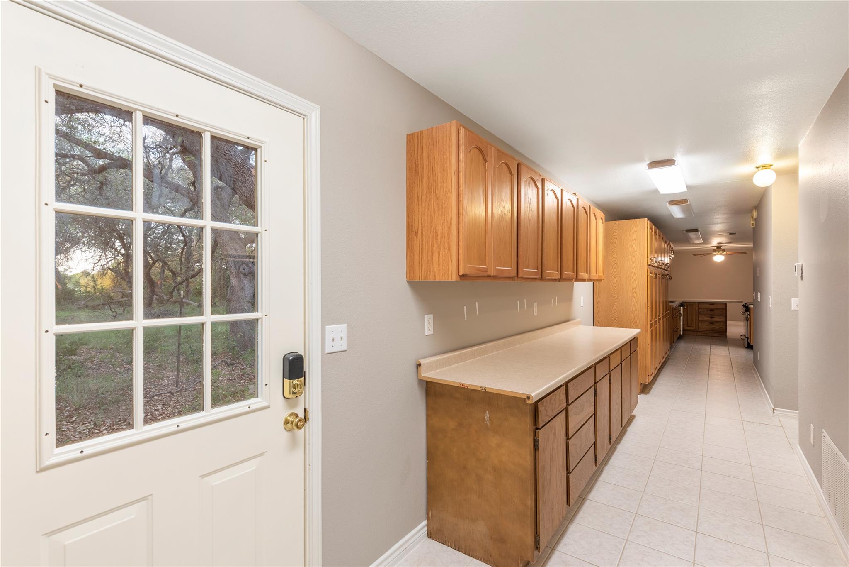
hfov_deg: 93.3
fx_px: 401
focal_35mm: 17
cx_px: 424
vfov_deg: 70.5
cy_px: 284
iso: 400
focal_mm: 17
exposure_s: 1/3
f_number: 8
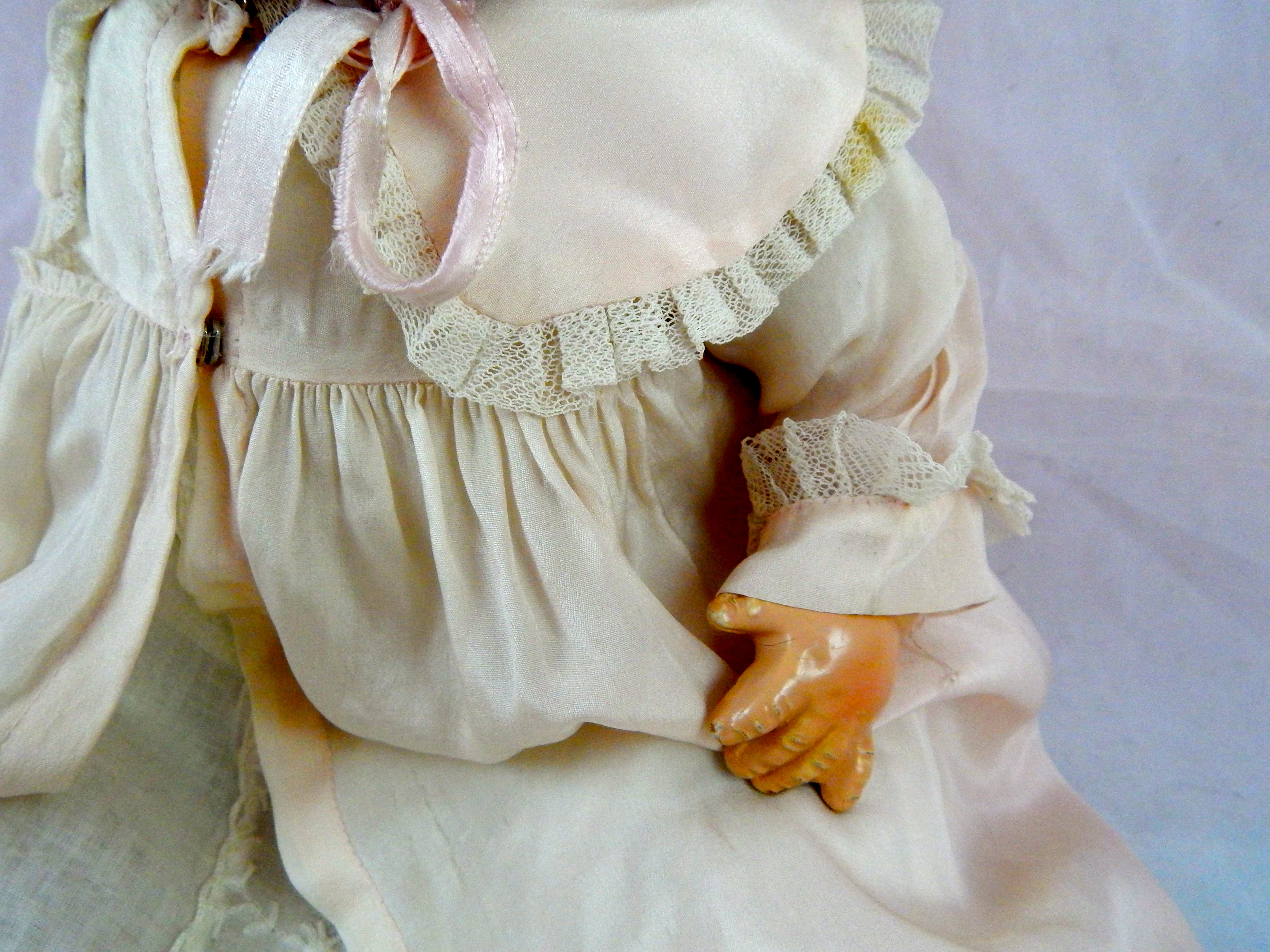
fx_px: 917
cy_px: 476
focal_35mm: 25
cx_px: 635
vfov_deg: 54.9
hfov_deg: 69.4
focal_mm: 4.5
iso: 400
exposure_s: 1/125
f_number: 3.1
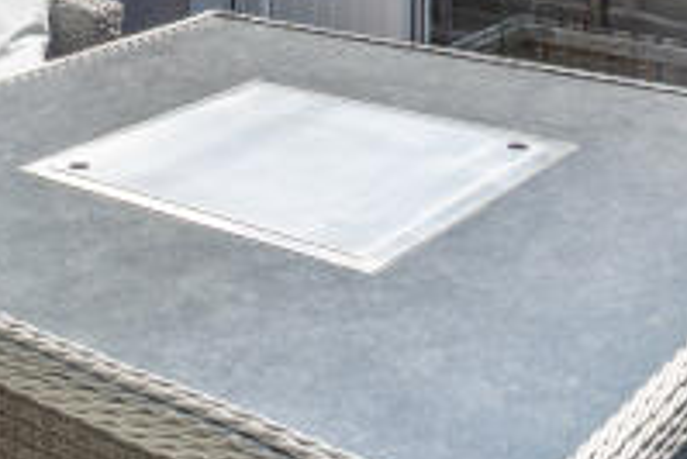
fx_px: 1375
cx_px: 121
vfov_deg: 16.5
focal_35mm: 72
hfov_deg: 27.4
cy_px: -309
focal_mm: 14
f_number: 10
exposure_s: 1/400
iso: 320
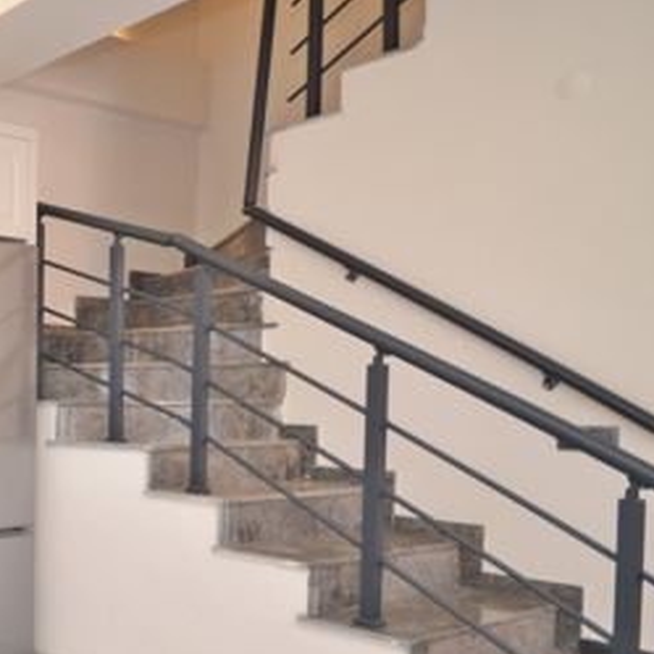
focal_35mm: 36
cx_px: -259
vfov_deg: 45.8
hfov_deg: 31.3
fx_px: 769
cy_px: 397
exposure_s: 1/60
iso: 450
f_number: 4
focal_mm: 10
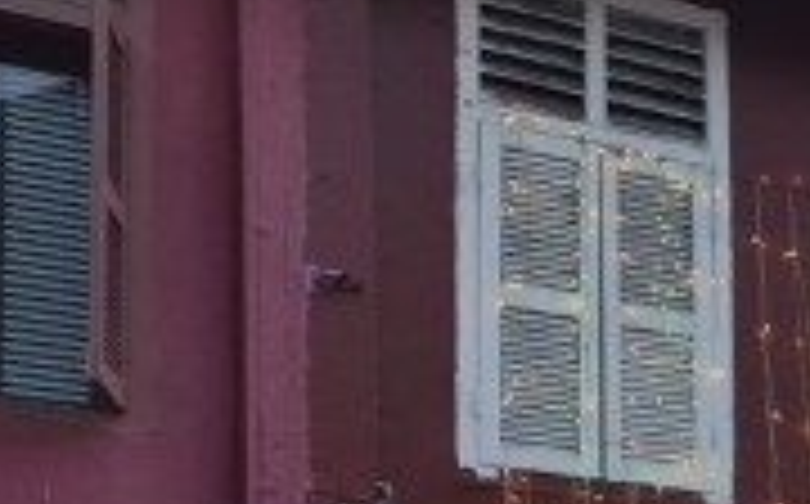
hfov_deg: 15.7
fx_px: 2602
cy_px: 770
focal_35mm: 118
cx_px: 1354
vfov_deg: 10.7
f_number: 1.8
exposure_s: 1/100
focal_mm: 7
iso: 200
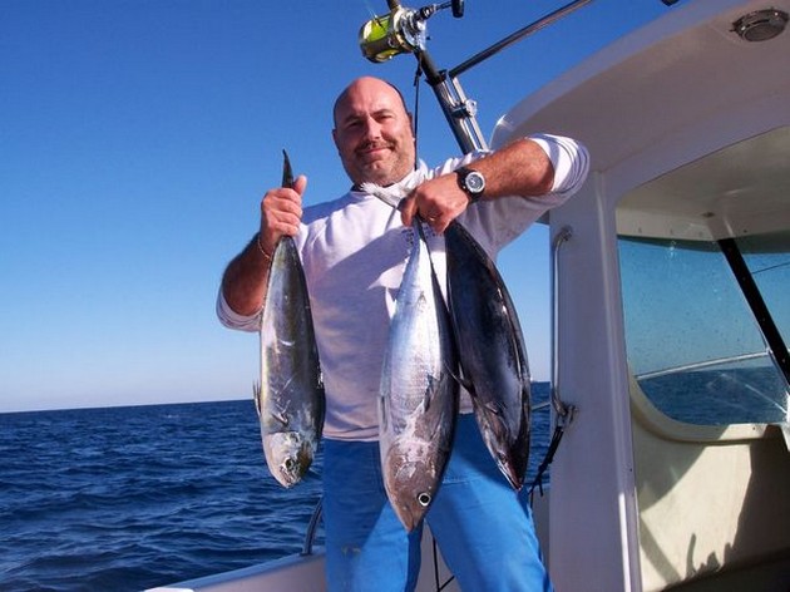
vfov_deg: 37.7
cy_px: 296
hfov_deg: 49.0
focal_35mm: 38
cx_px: 395
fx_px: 867
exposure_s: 1/1000
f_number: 4.8
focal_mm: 8
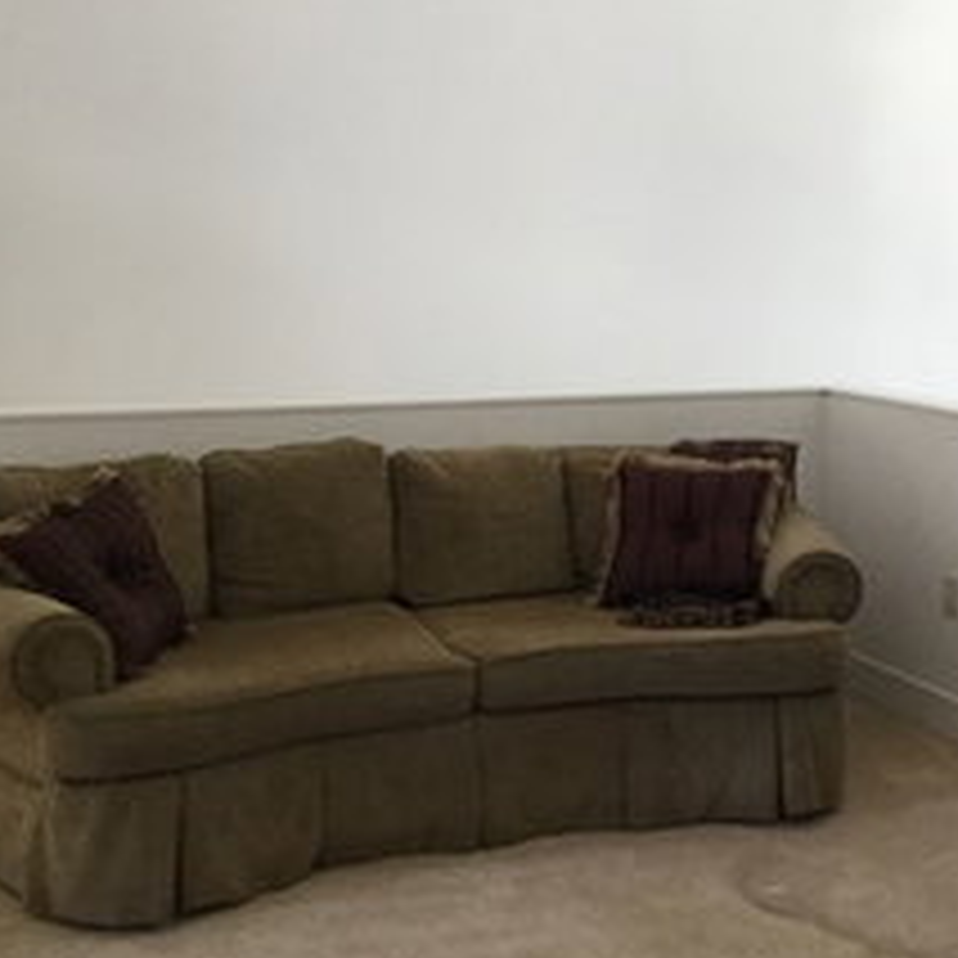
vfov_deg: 31.1
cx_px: 623
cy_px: 481
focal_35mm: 55
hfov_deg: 30.9
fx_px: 1722
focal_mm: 3.3
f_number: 2.4
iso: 40
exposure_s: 1/30
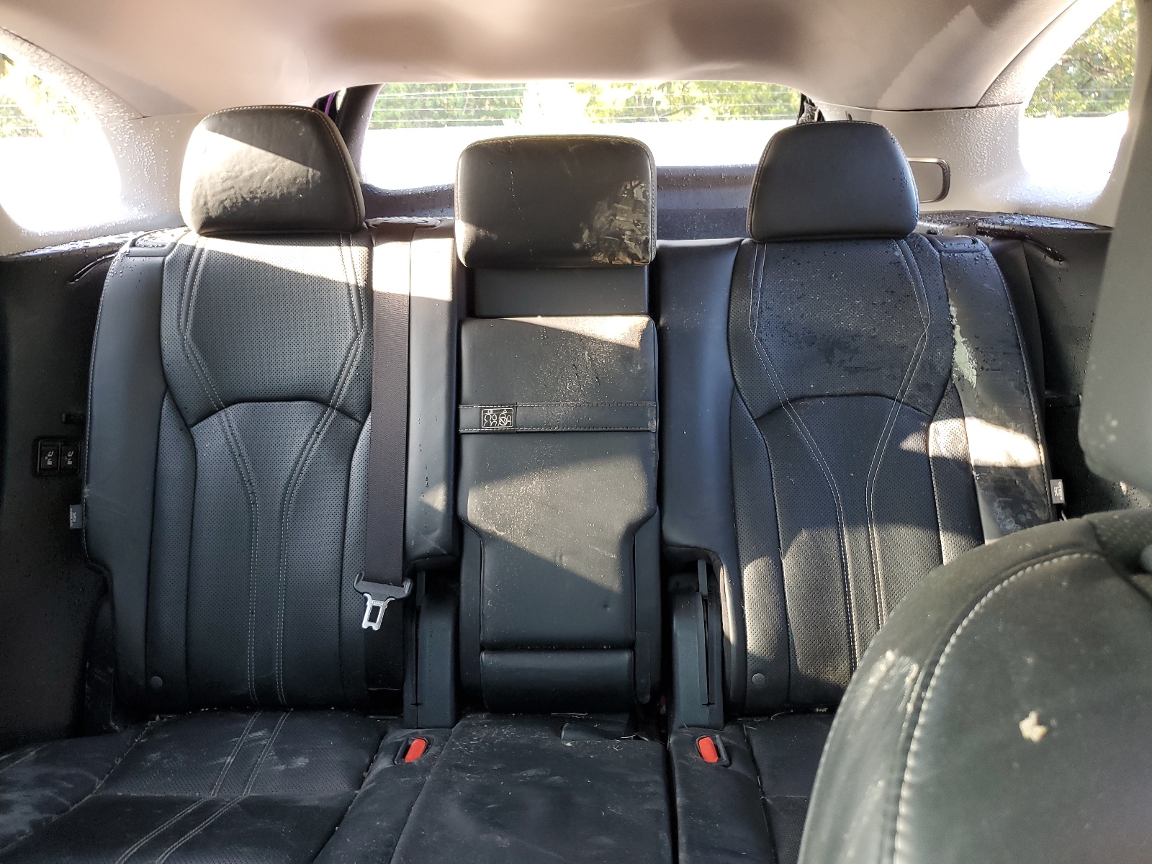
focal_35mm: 26
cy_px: 432
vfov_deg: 53.1
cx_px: 576
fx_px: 865
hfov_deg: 67.3
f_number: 1.5
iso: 72
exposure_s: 1/60.2
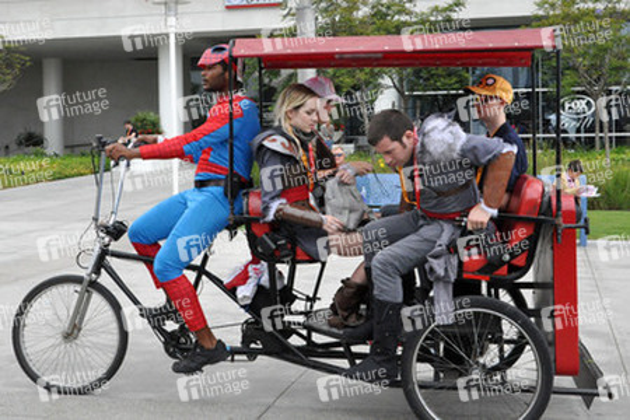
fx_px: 682
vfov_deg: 34.2
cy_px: 210
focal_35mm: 39
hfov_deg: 49.6
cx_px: 315
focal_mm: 26
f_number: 14
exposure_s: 1/800
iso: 2000
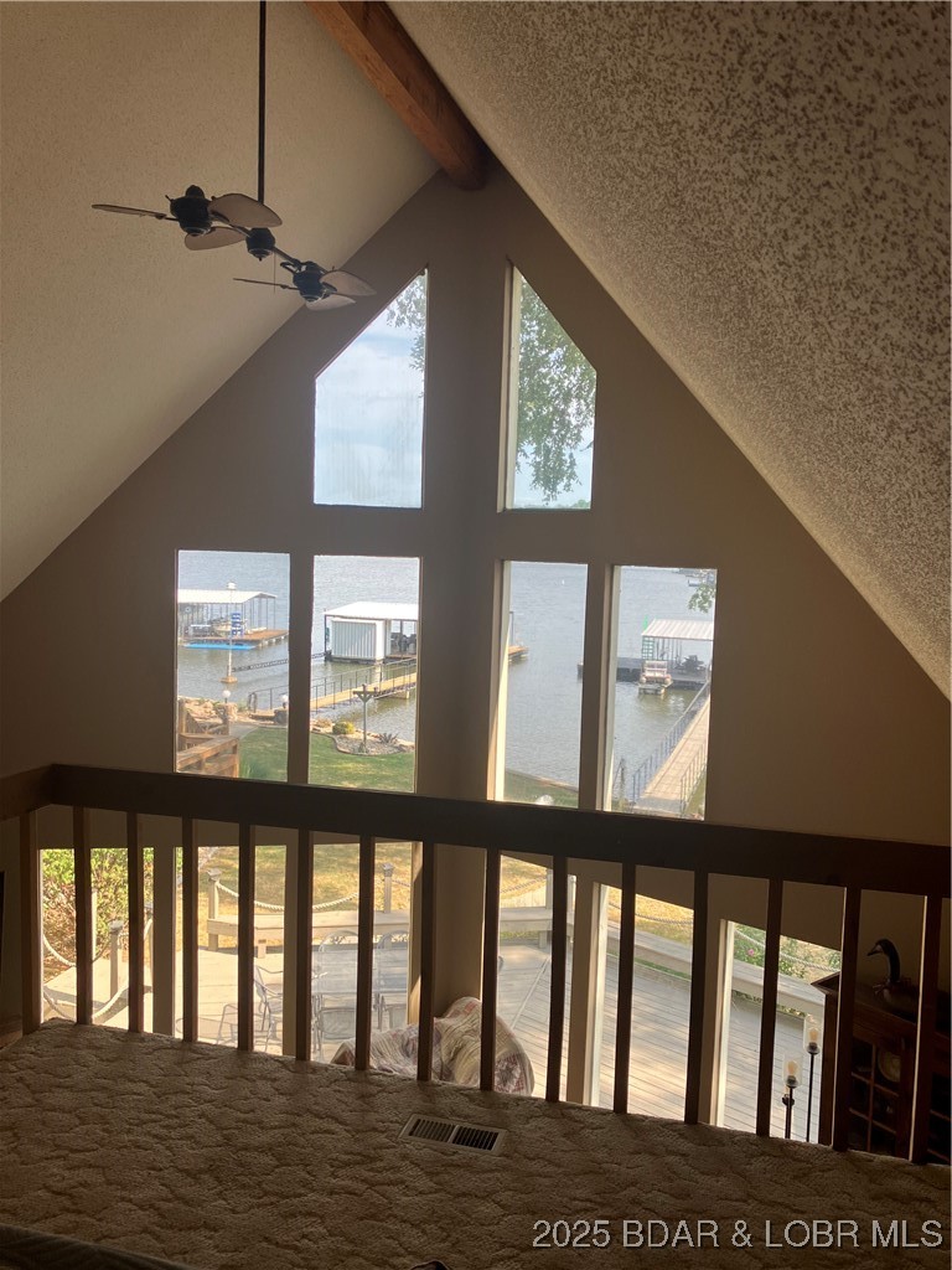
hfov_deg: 49.7
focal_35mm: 28
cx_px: 476
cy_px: 635
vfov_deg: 63.4
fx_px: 1027
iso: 25
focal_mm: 3.99
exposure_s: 1/245
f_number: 1.8
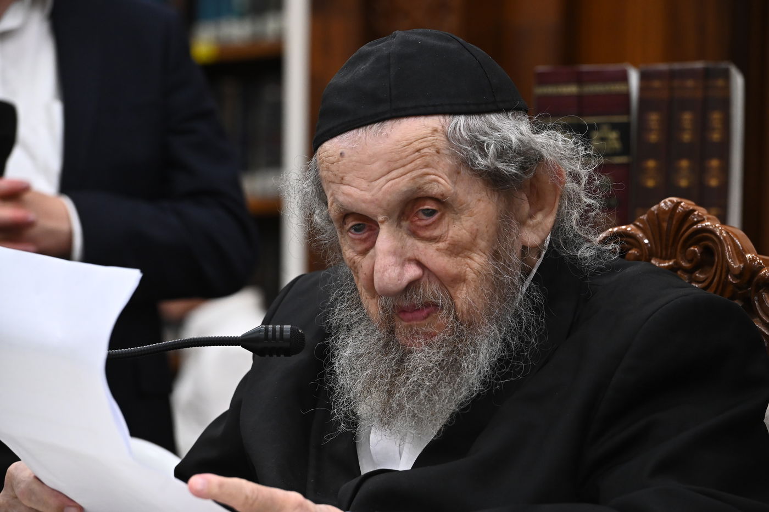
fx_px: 4270
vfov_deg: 6.9
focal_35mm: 200
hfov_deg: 10.3
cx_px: 384
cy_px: 256
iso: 3200
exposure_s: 1/200
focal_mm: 200
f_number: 8
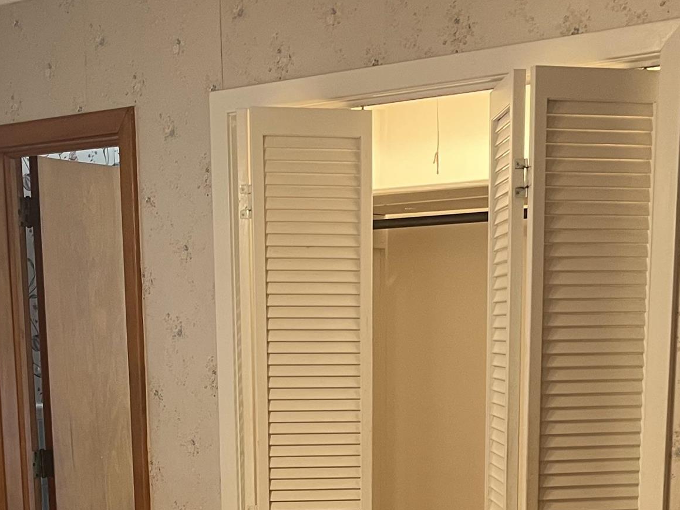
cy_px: 596
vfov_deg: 20.1
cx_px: 352
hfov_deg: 28.2
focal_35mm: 69
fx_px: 1355
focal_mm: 5.1
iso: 200
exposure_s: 1/60
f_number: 1.6
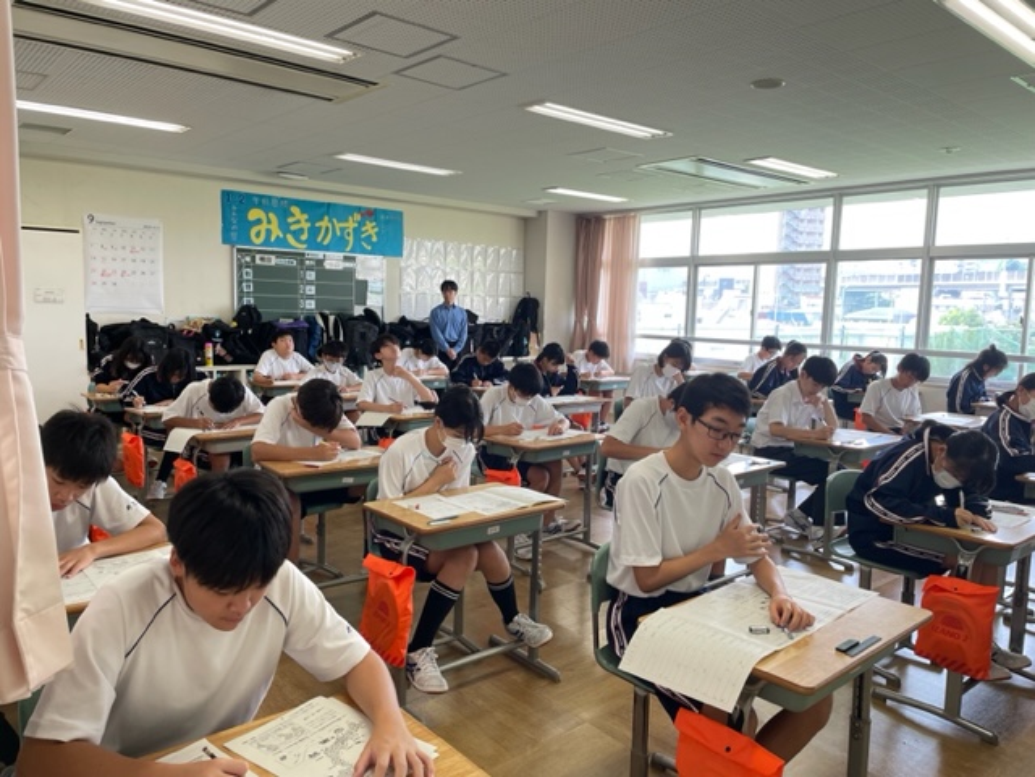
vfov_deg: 53.1
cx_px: 518
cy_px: 388
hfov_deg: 67.3
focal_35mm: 26
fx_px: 777
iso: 40
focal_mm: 4.2
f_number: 1.6
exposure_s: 1/100
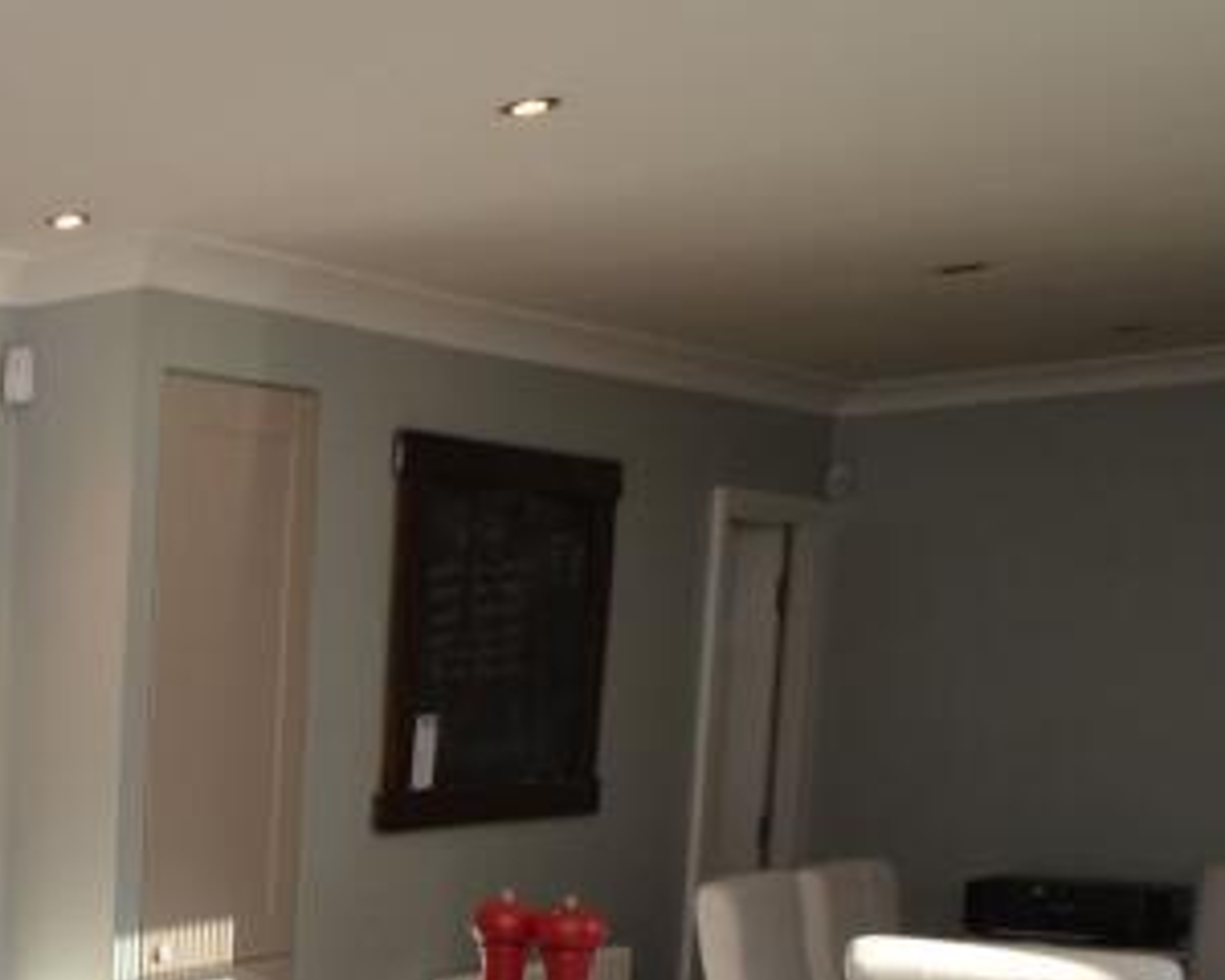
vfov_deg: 29.9
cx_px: -625
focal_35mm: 48
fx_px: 1740
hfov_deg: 27.0
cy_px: 904
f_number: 5.6
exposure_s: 1/125
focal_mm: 10
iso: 250
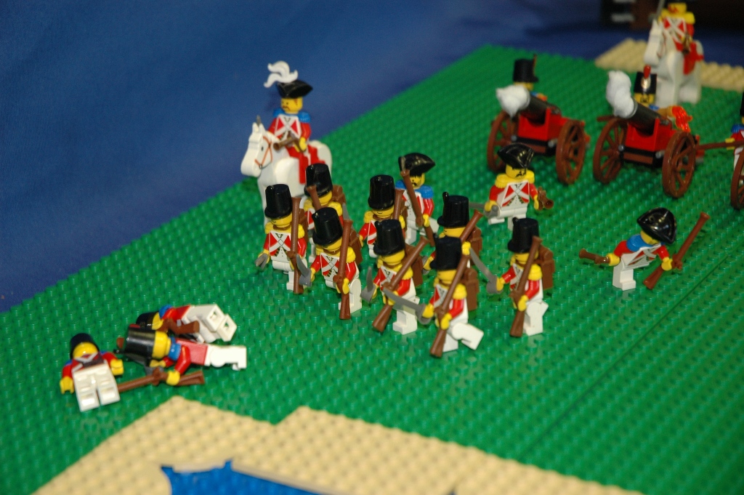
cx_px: 372
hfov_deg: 19.5
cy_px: 248
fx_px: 2168
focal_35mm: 105
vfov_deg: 13.0
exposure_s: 1/15
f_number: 4.5
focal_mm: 70
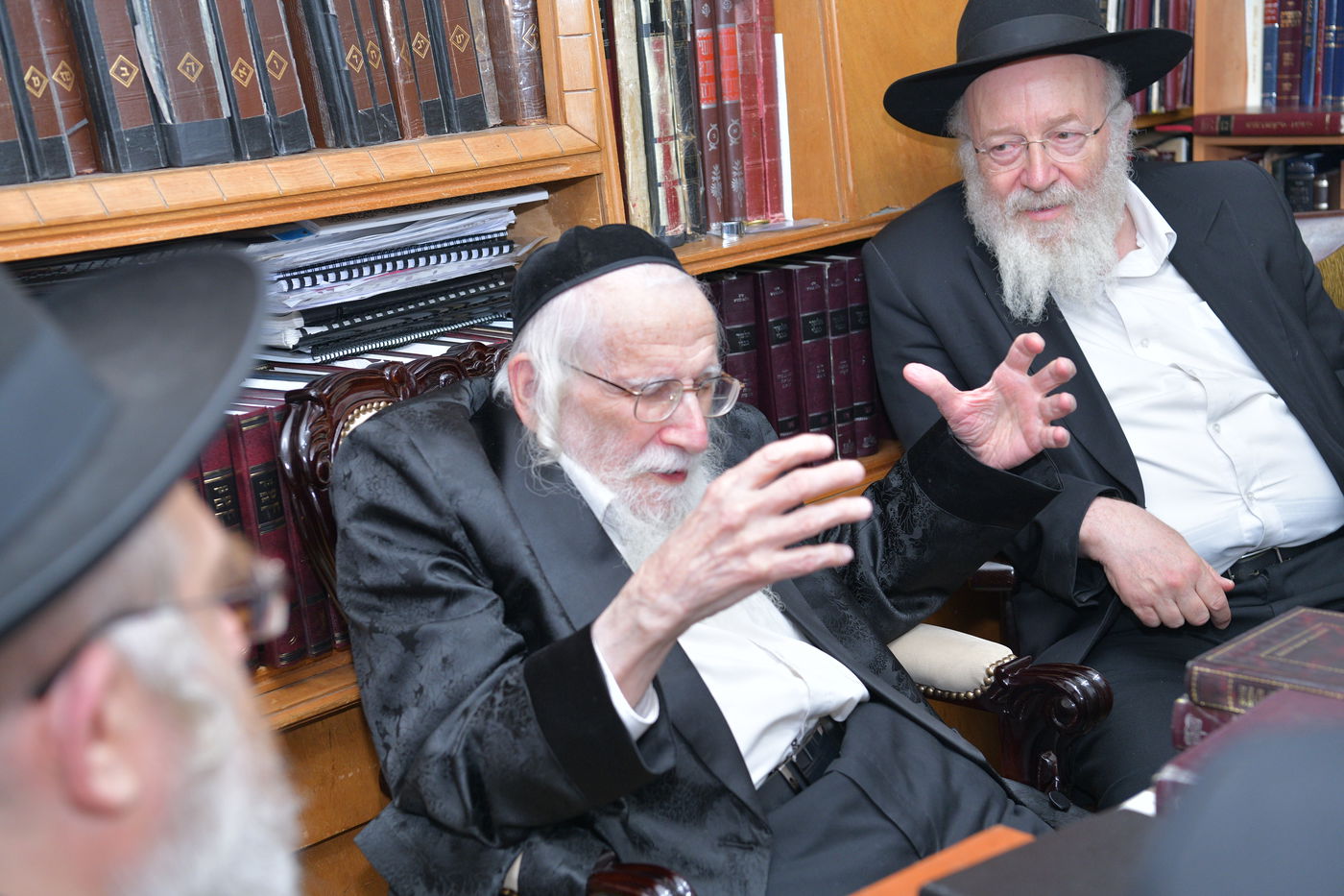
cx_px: 672
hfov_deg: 36.3
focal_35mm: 55
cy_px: 448
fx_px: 2053
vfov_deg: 24.6
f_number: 4.5
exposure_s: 1/125
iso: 1250
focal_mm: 55
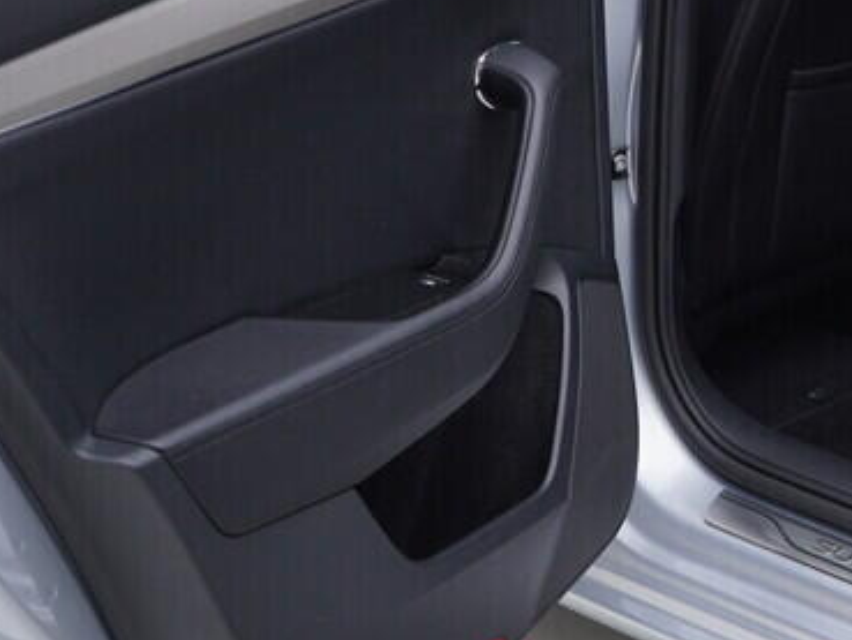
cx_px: 907
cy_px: -61
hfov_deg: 19.7
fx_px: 2364
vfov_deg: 15.0
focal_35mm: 96
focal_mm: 24
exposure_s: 1/50
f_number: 3.2
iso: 125
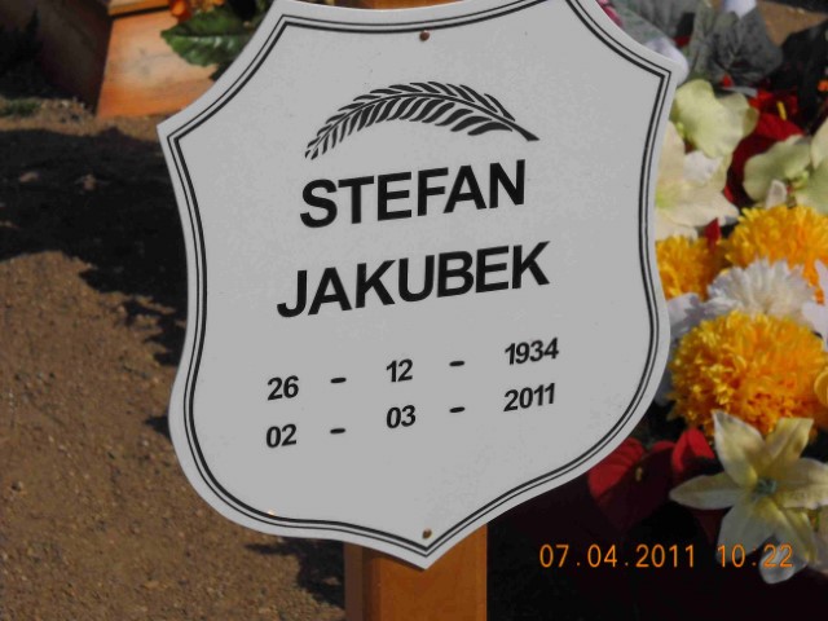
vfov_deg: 14.1
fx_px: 2512
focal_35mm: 105
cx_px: 414
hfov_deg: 18.7
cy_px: 310
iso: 64
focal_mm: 17.48
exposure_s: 1/521
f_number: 9.4
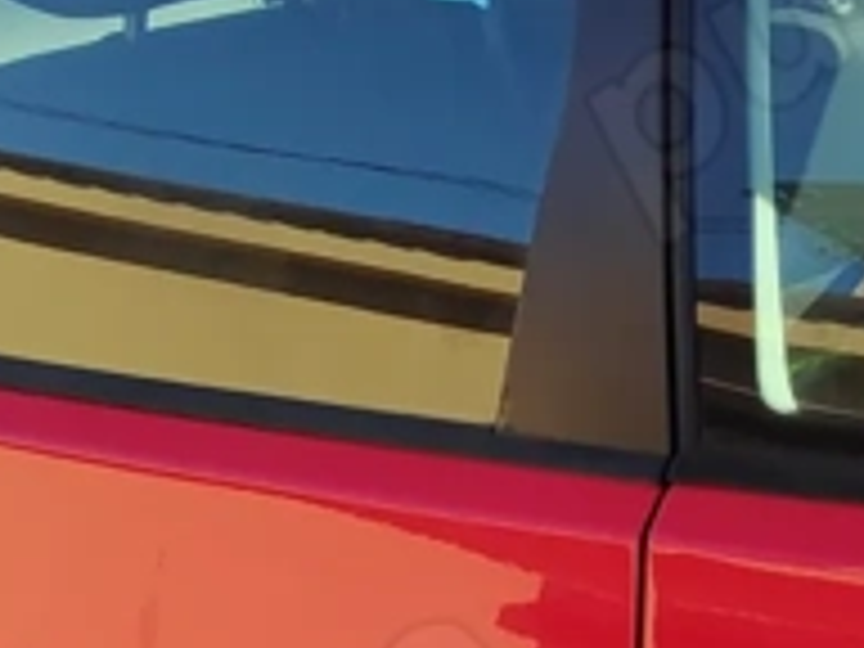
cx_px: 536
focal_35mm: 104
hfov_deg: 18.9
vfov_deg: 13.2
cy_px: 1058
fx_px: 2596
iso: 100
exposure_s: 1/1219
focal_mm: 3.94
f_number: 1.9
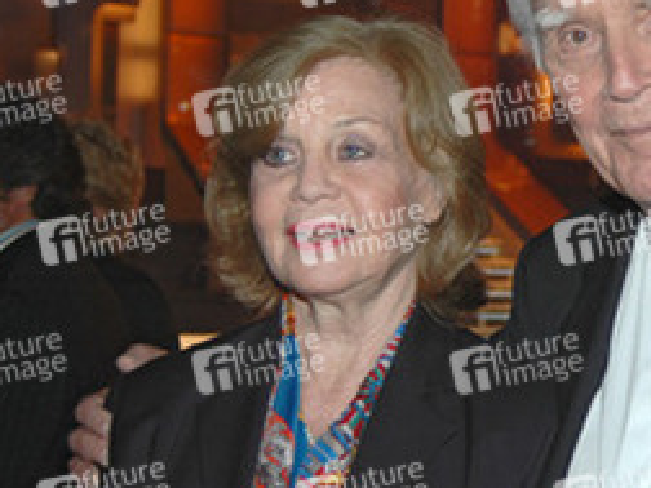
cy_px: 170
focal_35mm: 103
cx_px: 552
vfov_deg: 14.3
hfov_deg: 18.8
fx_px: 1937
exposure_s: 1/160
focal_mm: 40
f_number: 5.6
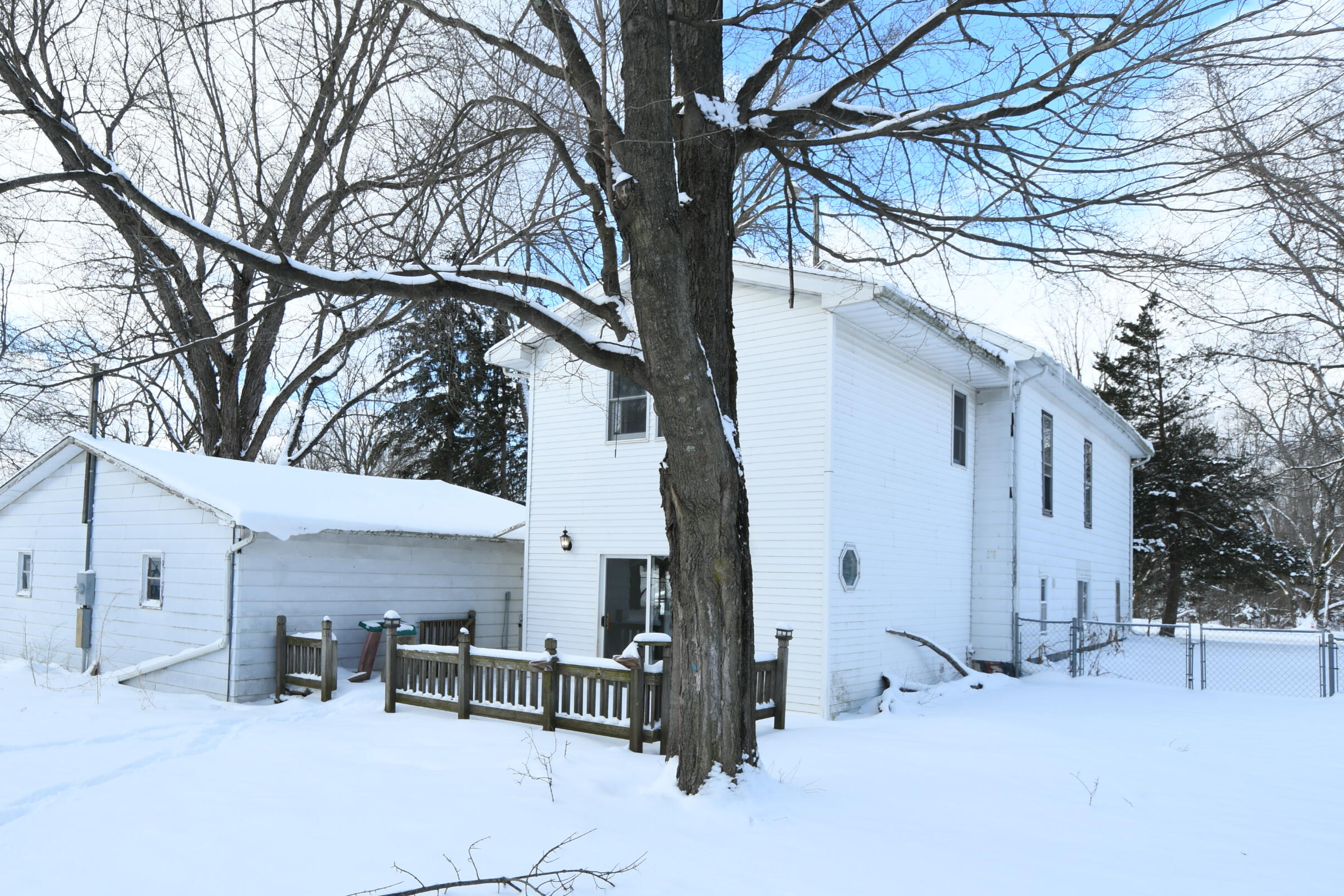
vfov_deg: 49.4
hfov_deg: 68.9
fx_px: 971
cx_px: 563
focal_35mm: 26
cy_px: 517
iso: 100
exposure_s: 1/80
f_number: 8
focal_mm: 14
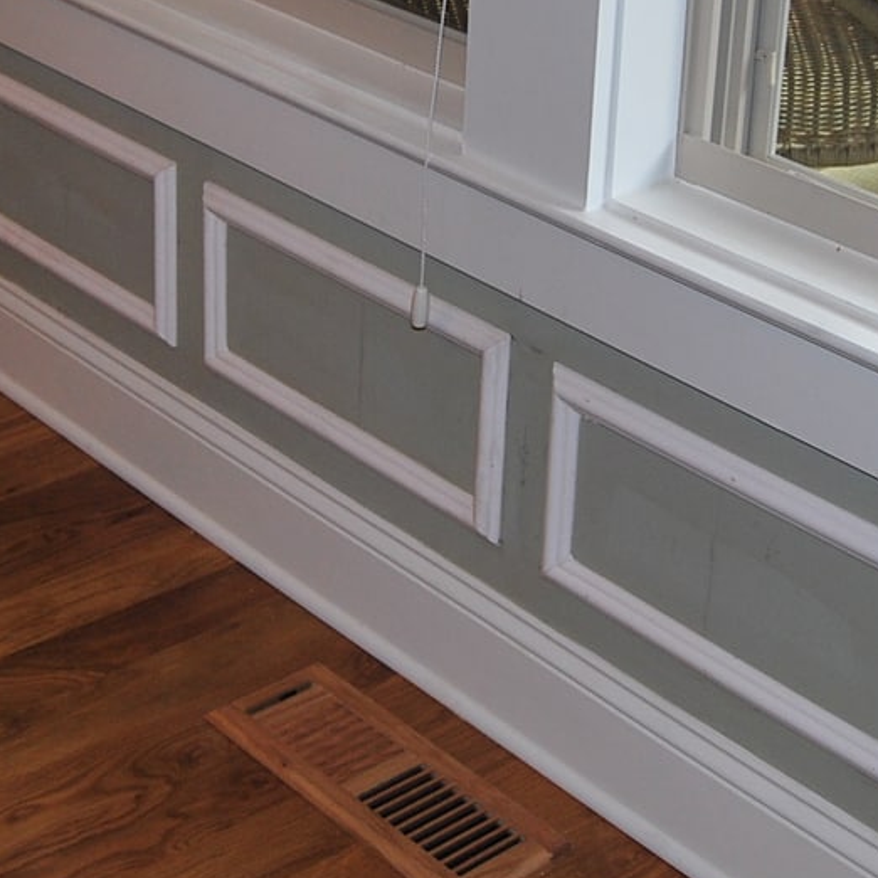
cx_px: 355
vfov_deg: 23.2
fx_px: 2095
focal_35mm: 73
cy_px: 124
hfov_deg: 23.6
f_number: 3.8
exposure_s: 1/60
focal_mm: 20
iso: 200
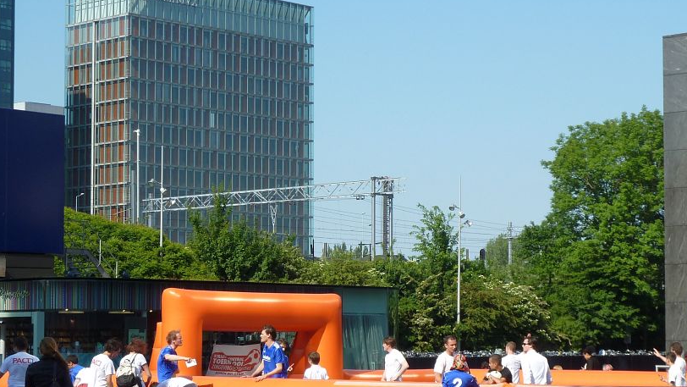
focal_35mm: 92
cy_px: 246
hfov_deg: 23.2
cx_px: 369
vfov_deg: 13.1
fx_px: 1676
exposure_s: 1/400
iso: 80
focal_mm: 11
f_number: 4.1
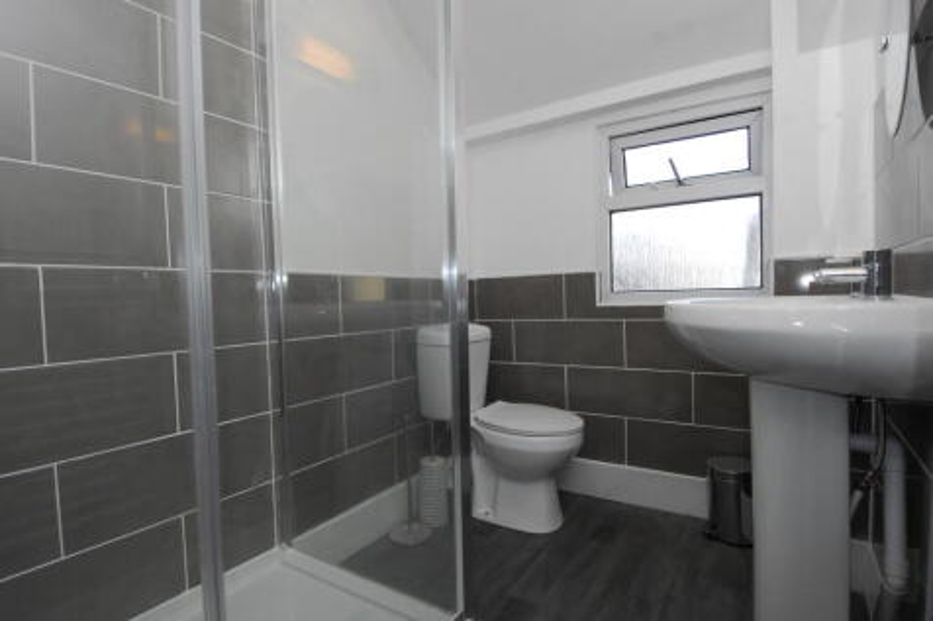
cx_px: 466
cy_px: 310
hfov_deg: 90.0
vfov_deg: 67.3
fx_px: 466
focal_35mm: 18
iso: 640
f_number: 6.3
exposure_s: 1/125
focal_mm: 12
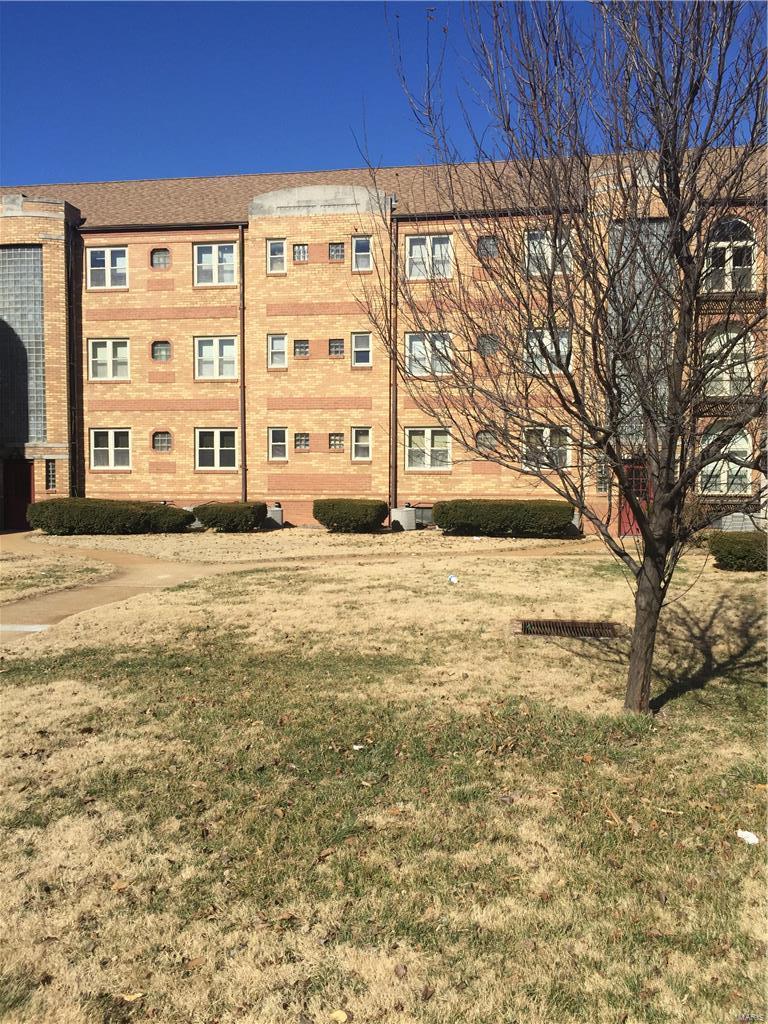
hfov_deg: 48.2
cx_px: 384
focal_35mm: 29
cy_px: 512
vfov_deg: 61.7
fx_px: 858
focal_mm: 4.15
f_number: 2.2
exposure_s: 1/2825
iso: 32
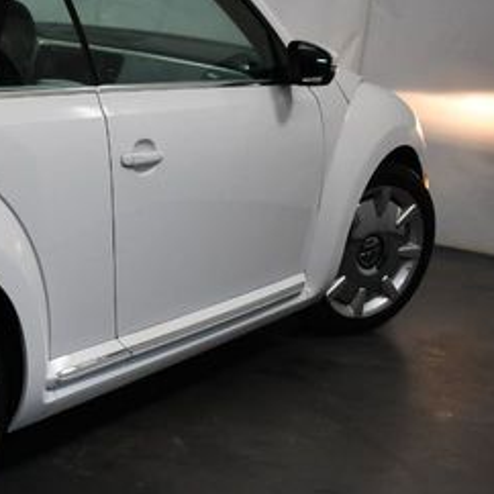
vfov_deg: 21.4
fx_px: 1308
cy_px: 234
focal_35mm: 81
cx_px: -127
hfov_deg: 19.9
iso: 720
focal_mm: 18
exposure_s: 1/250
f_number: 3.5
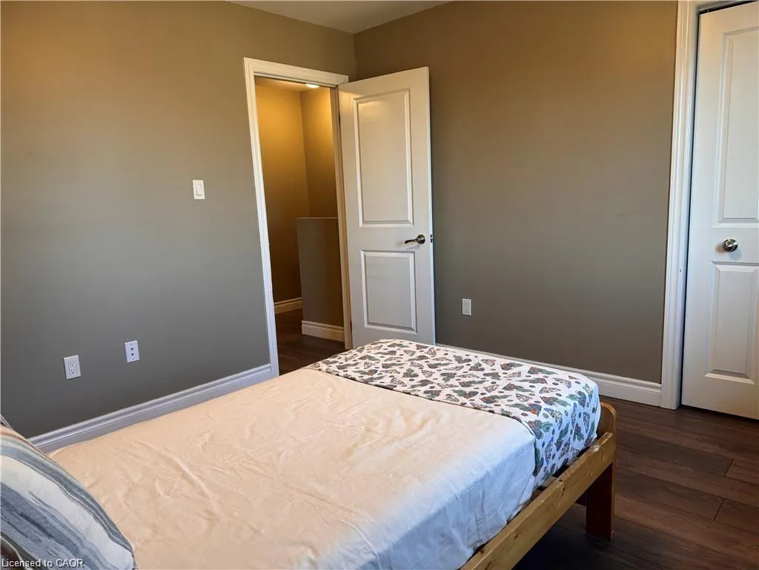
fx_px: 526
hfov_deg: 71.6
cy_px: 285
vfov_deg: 56.8
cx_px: 380
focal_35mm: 24
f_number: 1.78
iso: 160
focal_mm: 6.76
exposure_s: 1/120
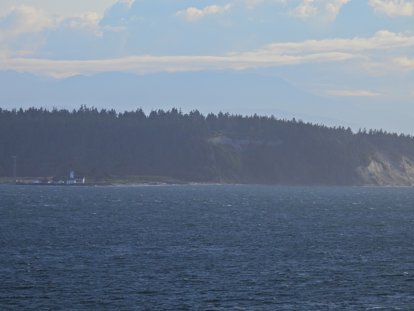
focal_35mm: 220
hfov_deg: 9.0
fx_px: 2631
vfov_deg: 6.8
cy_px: 156
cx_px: 207
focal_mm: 39.3
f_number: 4.5
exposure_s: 1/800
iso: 100
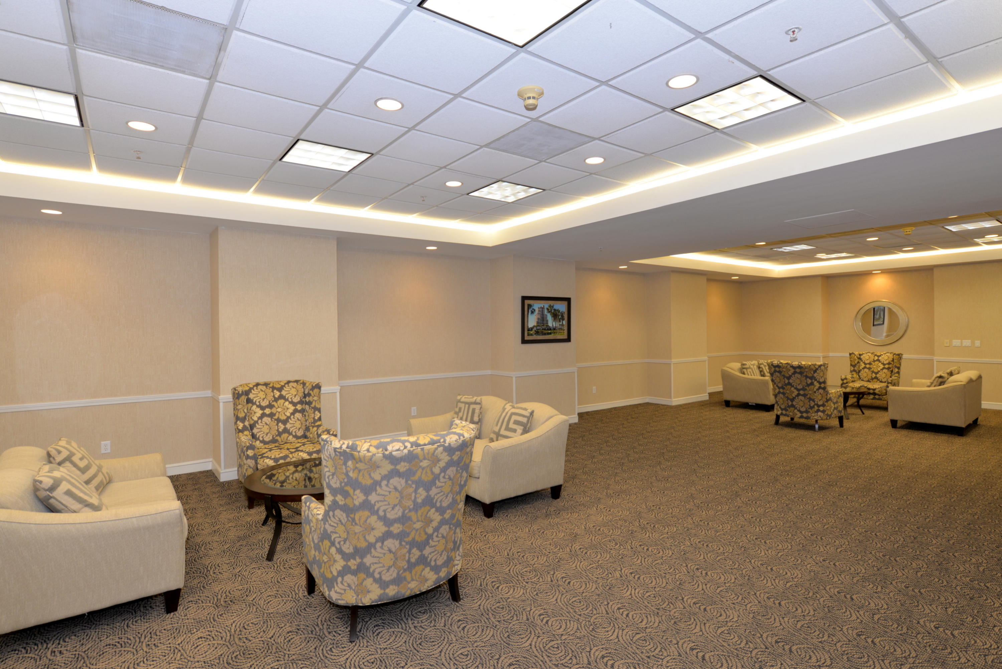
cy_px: 334
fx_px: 501
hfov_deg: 90.0
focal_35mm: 18
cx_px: 501
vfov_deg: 67.4
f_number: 4
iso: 320
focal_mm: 18
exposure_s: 1/60
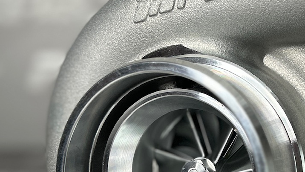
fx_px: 655
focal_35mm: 81
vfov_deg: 14.8
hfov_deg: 25.9
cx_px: 225
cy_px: 136
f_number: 1.5
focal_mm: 5.7
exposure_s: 1/100
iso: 80
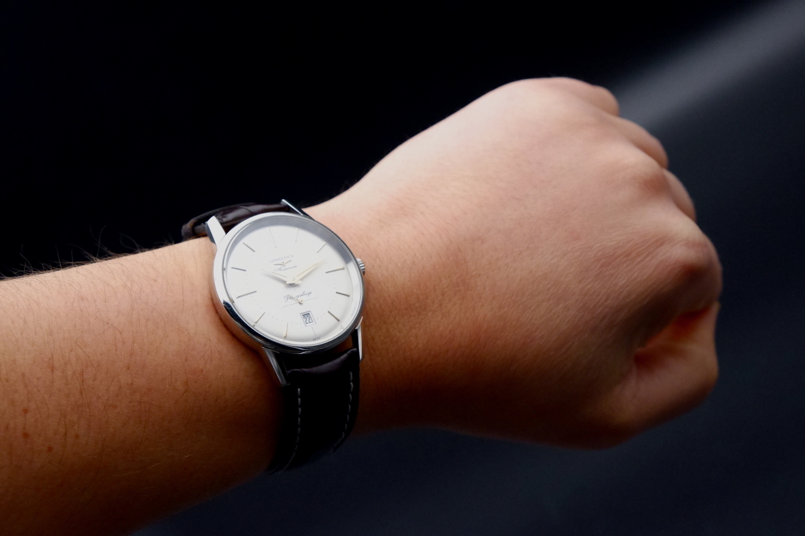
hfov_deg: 37.5
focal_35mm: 53
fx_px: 1185
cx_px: 402
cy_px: 268
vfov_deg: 25.5
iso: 6400
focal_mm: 35.8
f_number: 6.4
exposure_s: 1/4000
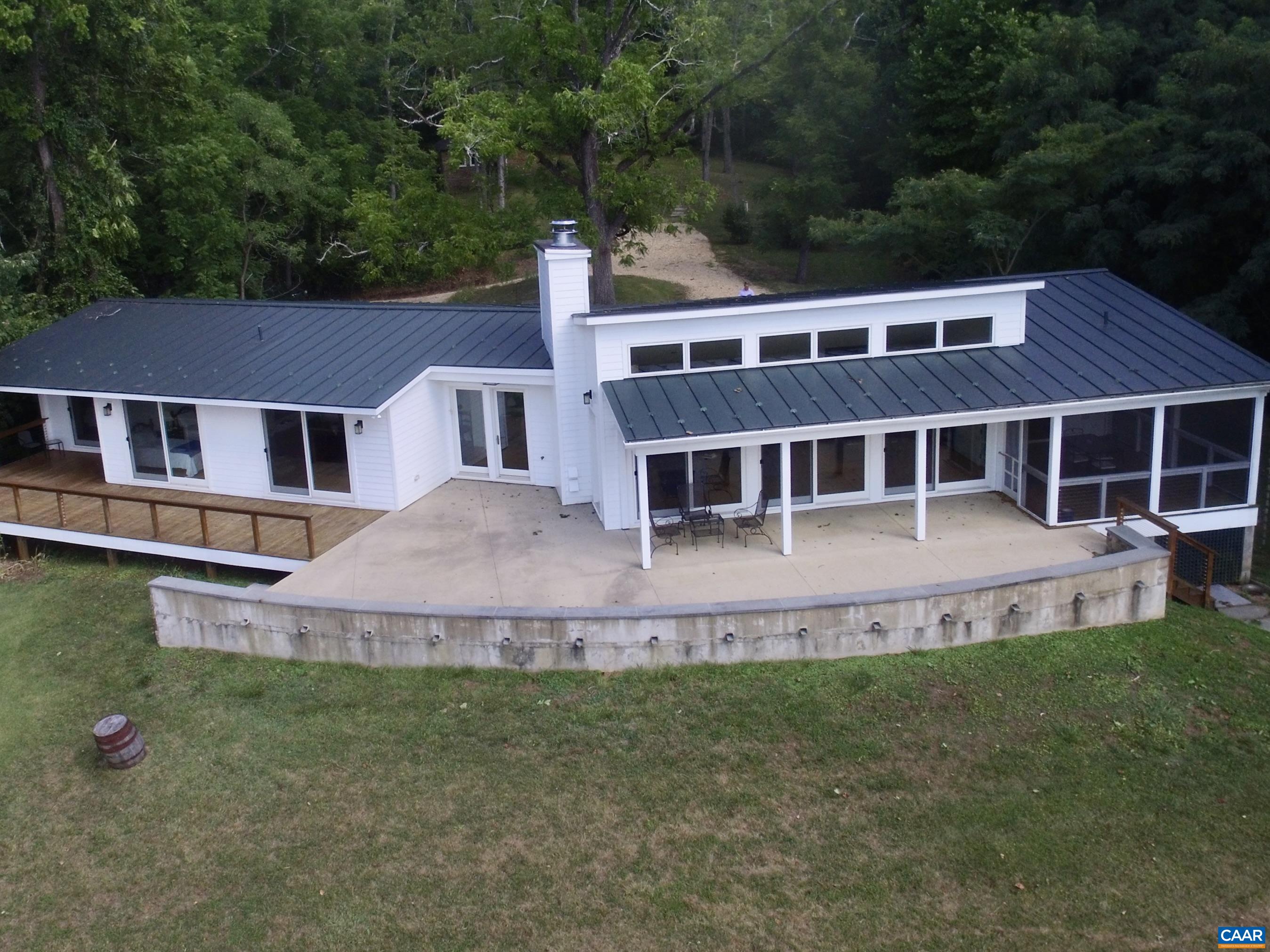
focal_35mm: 20
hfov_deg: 81.8
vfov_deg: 66.0
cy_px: 476
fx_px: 734
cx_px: 635
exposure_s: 1/654
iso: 100
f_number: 2.8
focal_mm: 3.61
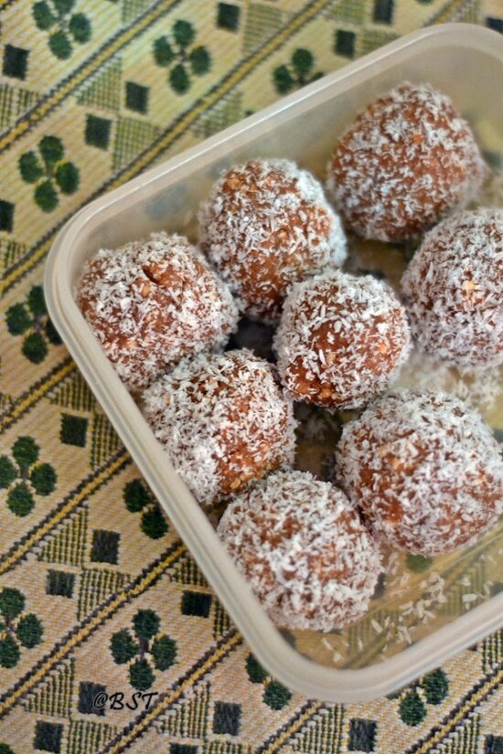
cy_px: 377
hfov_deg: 18.2
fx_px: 1572
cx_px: 252
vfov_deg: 27.0
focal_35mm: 75
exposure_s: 1/20
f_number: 1.8
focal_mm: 50
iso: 3200
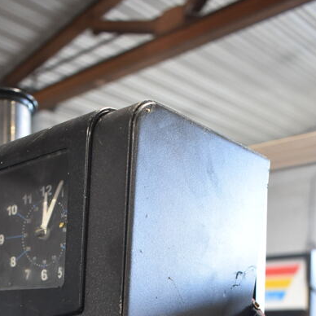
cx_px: 112
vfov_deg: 28.5
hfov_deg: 31.4
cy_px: 356
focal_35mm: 54
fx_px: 558
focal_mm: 18
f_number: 3.5
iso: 800
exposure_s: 1/30
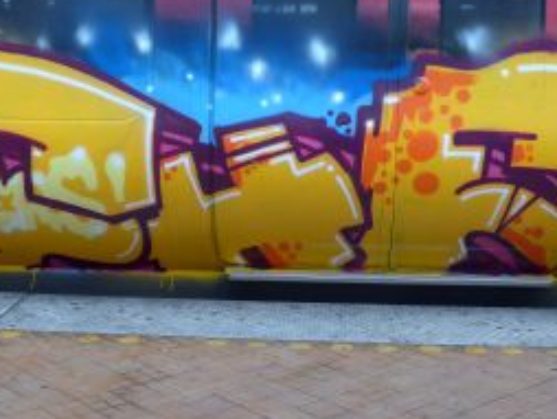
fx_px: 918
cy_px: 240
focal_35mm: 57
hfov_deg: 33.7
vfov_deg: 25.7
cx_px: 270
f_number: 2
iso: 80
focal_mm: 6
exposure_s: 1/80
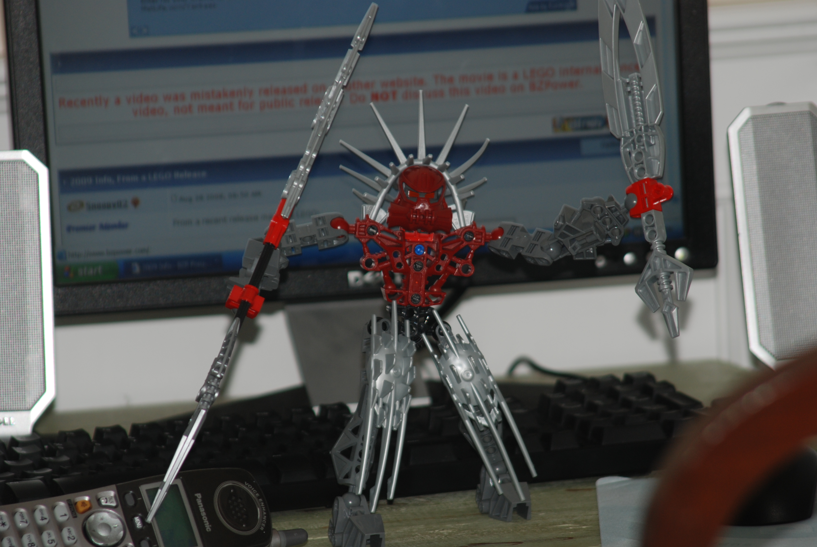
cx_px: 408
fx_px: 6816
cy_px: 274
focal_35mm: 300
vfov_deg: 4.6
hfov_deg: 6.9
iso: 200
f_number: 5.6
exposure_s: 1/60
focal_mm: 200
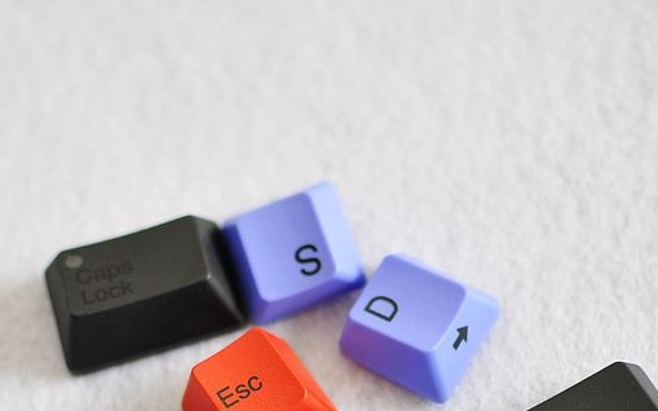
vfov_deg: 12.3
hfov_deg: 19.8
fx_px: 1883
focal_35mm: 105
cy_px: 394
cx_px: 234
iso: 200
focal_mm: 35
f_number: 1.8
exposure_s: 1/60
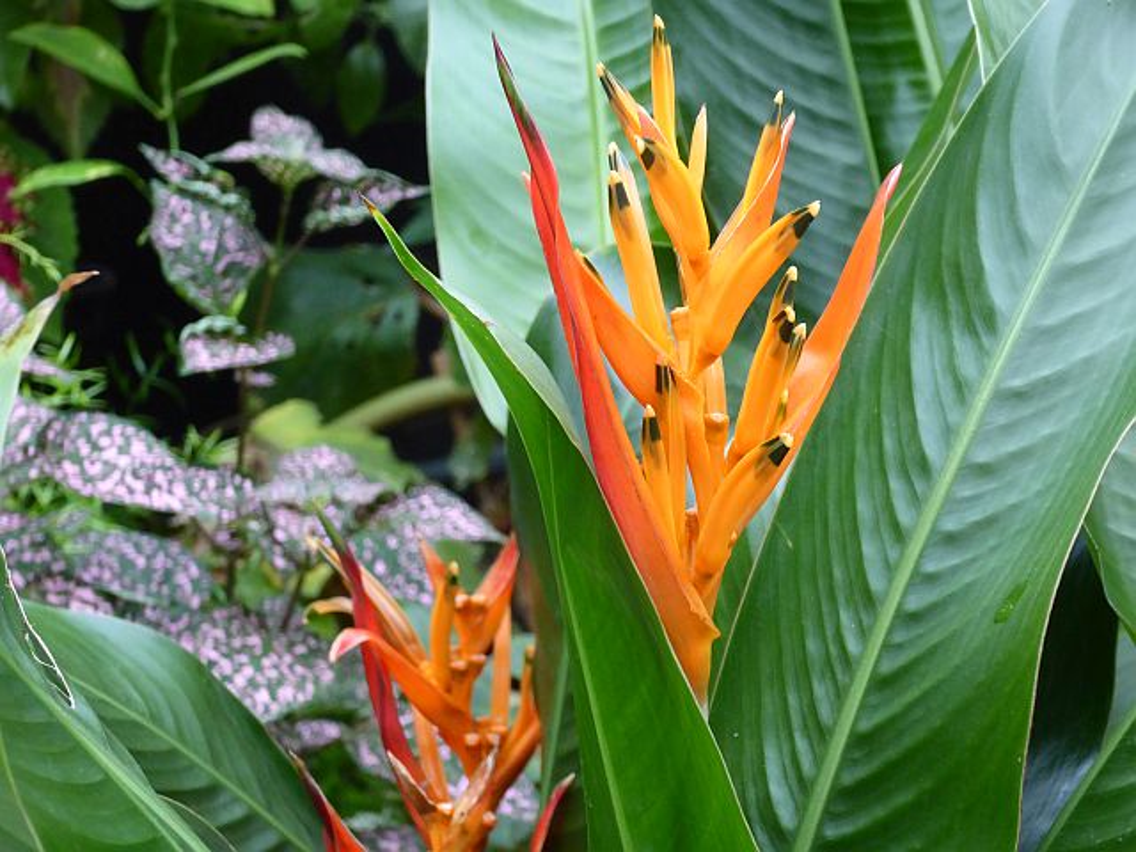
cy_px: 426
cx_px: 568
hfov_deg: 13.2
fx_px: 4923
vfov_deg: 9.9
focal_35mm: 150
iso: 400
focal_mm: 24.2
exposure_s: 1/40
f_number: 5.3
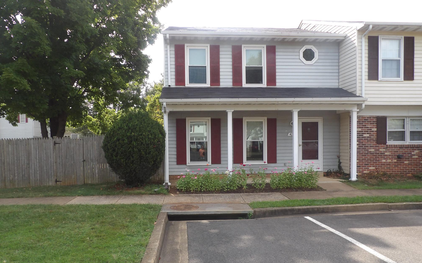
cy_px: 150
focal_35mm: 26
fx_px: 299
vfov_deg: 47.5
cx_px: 207
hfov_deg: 70.4
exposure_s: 1/354
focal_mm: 4.3
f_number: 3.2
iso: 100
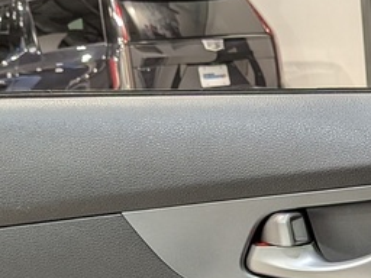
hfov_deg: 20.0
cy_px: 456
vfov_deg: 14.1
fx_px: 1029
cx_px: 339
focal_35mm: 96
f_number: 1.7
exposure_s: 1/60
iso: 69
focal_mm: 4.53
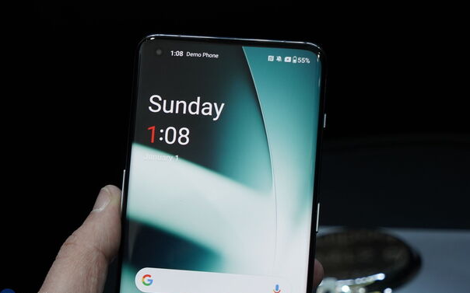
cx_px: 232
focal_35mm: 57
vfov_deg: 22.7
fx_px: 730
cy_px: 153
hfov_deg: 35.7
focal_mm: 55
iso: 1000
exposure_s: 1/50
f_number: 7.1
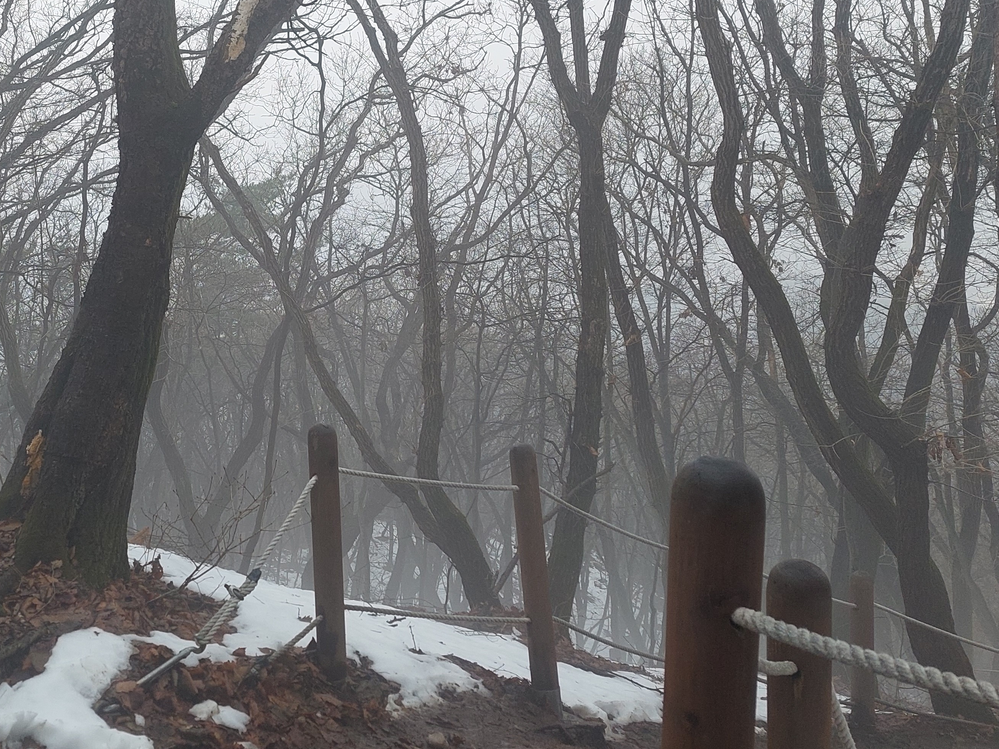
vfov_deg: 32.7
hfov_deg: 41.2
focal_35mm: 44
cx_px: 205
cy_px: 280
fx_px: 1270
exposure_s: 1/280
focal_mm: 5.23
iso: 40
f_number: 1.8
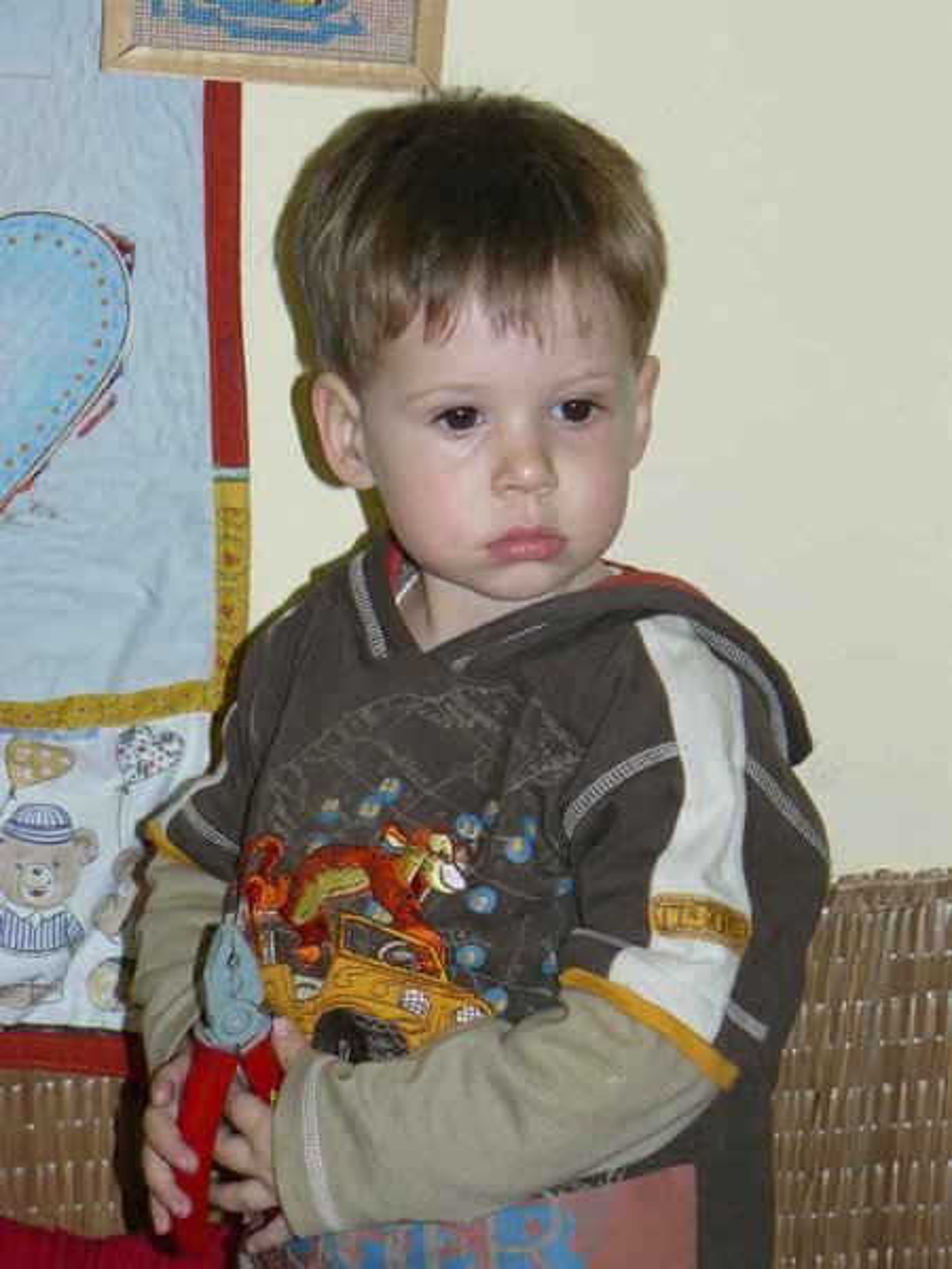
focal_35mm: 106
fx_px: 3887
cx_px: 476
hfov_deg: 14.0
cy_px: 634
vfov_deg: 18.5
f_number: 3.2
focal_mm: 17.7
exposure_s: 1/30
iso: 100
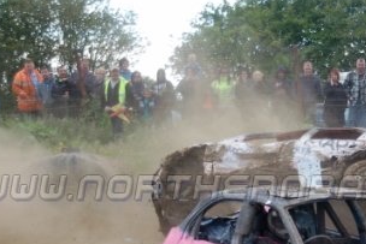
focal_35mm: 145
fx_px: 1475
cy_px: 191
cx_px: 317
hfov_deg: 14.0
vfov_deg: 9.5
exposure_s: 1/500
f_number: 5
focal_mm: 46
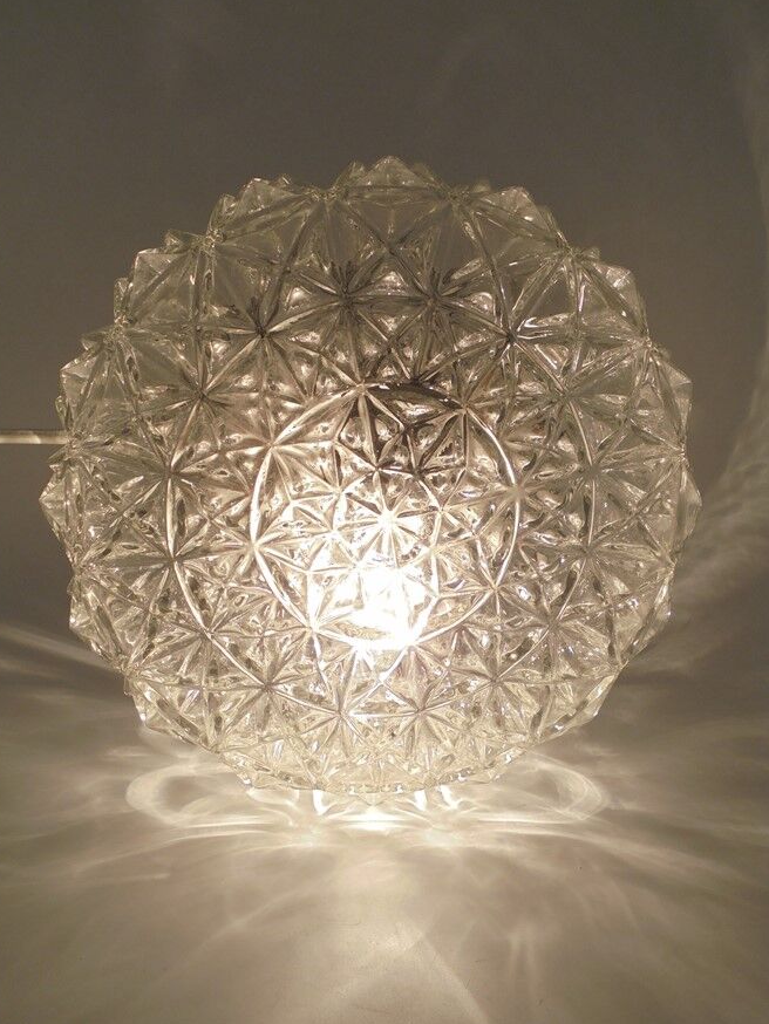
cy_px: 513
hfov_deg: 40.7
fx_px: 1036
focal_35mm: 35
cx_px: 378
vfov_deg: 52.6
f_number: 4
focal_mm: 6.1
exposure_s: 1/160
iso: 100
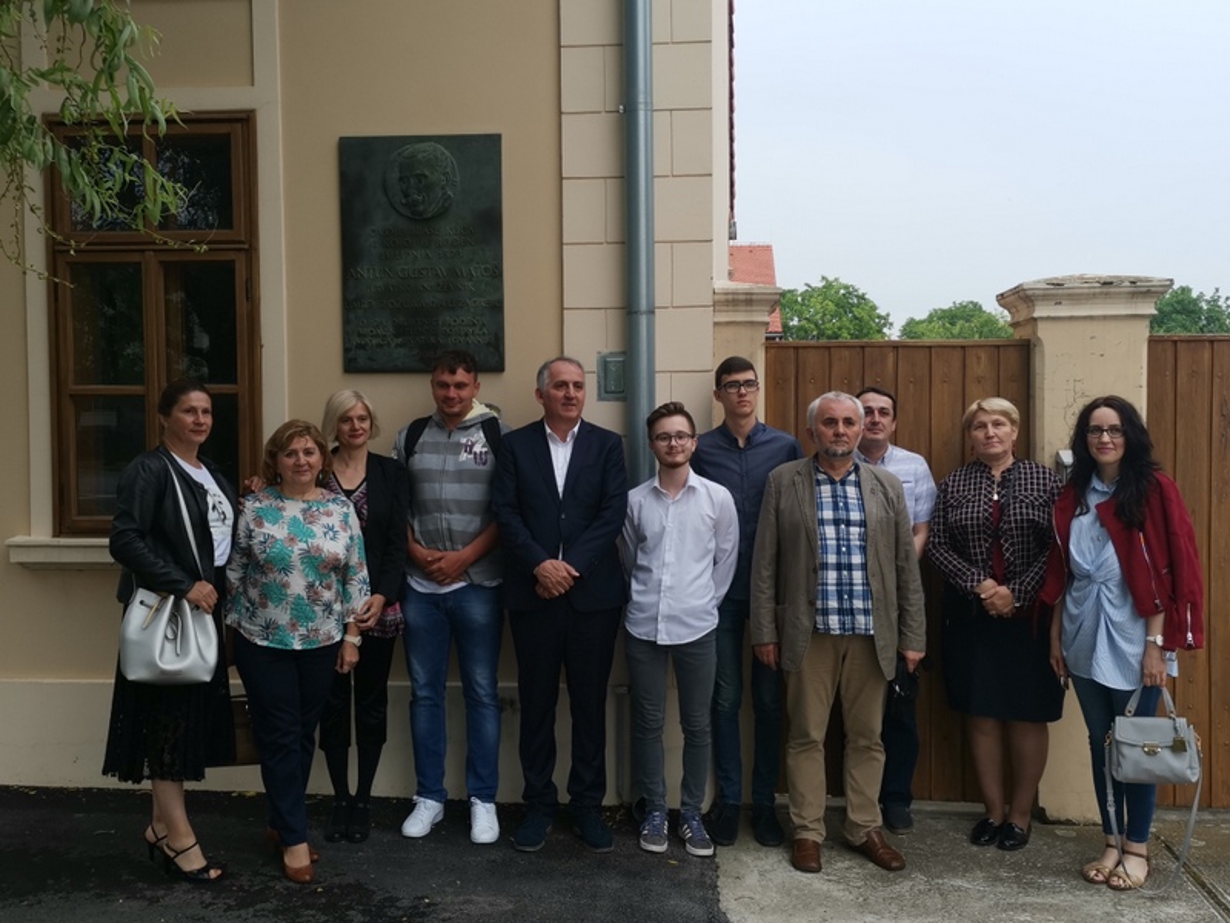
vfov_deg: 40.7
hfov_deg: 52.6
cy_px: 462
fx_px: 1244
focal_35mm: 35
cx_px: 615
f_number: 1.8
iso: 50
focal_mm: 4.75
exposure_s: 1/130
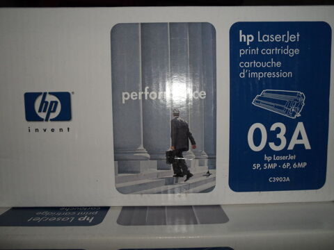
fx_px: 241
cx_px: 167
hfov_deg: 69.4
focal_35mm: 25
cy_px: 125
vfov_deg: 54.9
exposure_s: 1/10
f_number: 9.2
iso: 100
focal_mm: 4.5
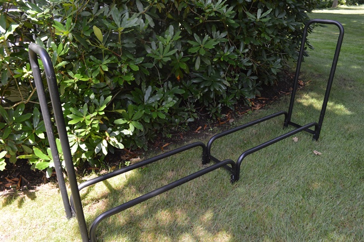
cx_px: 182
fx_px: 273
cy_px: 121
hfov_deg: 67.4
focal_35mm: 27
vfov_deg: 47.8
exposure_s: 1/125
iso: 400
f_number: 5.6
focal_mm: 18
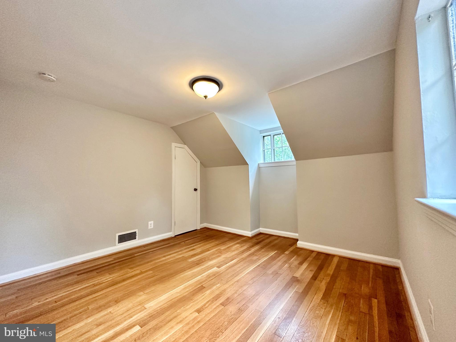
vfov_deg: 85.7
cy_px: 171
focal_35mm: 14
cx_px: 228
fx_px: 184
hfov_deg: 102.1
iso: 320
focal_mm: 2.22
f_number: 2.2
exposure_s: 1/120
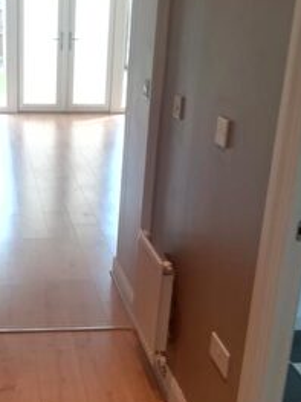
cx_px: 55
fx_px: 603
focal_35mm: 52
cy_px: 238
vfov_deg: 36.7
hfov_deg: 27.4
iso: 80
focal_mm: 3.83
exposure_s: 1/50
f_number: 2.2
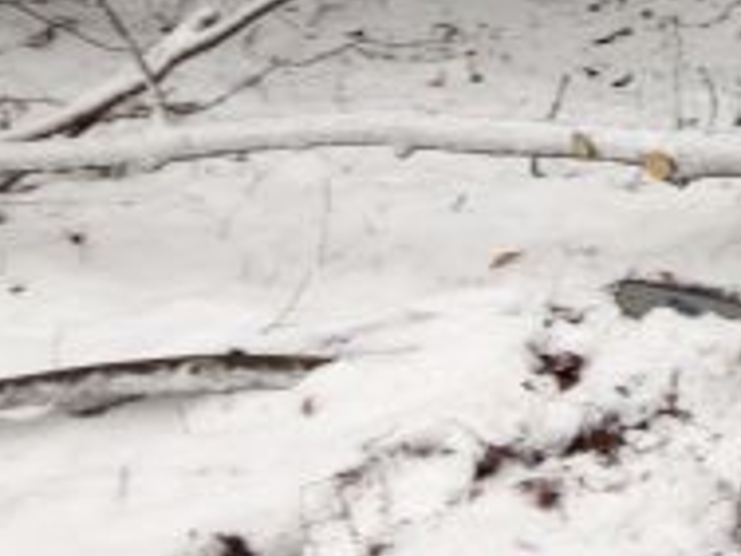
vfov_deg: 16.0
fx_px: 1884
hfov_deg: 21.0
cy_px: -152
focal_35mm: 88
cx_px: 843
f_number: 2.4
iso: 64
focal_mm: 4.13
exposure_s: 1/120
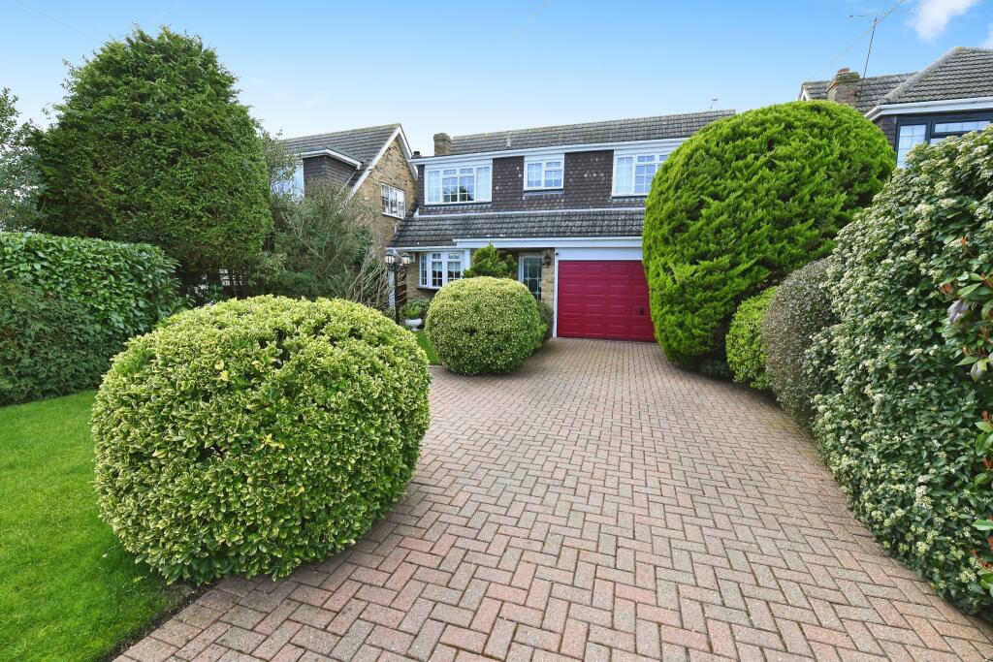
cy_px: 331
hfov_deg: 100.4
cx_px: 496
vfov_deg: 77.3
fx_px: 414
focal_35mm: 15
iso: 800
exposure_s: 1/250
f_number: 10
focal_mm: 15
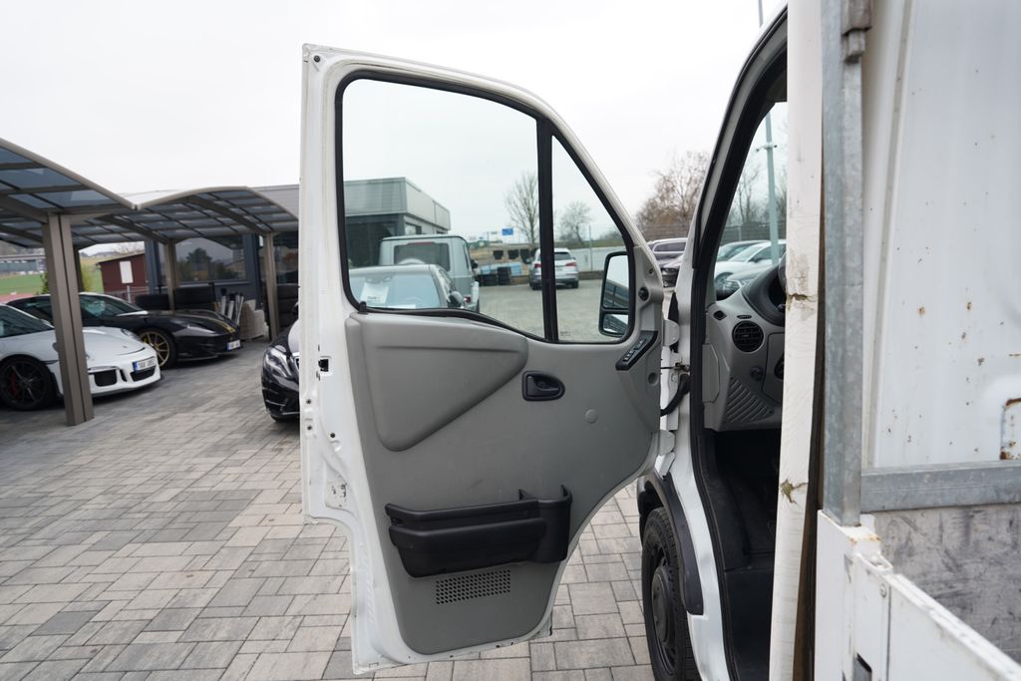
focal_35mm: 24
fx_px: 681
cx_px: 510
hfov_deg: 73.7
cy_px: 340
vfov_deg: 53.1
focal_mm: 24
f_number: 5
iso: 100
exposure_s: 1/100
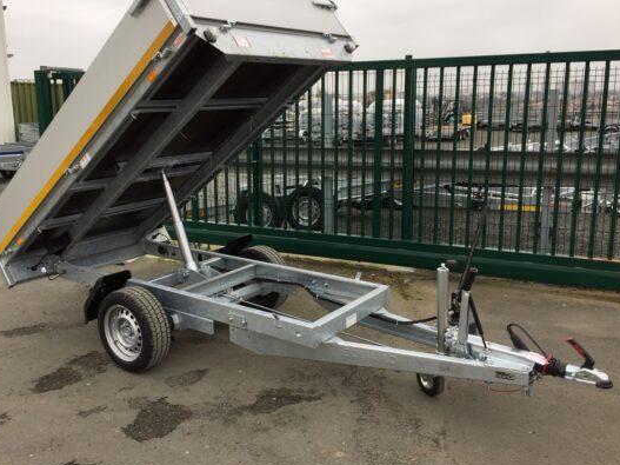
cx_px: 280
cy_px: 218
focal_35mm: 33
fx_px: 591
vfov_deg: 42.9
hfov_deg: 55.3
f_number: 2.2
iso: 32
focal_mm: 4.15
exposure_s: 1/124
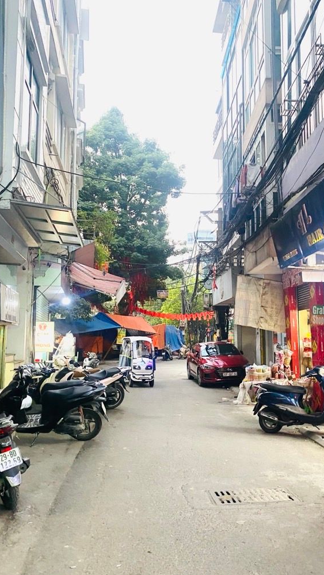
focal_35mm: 29
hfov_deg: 40.2
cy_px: 294
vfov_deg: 66.0
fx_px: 443
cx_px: 178
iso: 250
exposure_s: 1/50
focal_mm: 4.25
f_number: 1.8
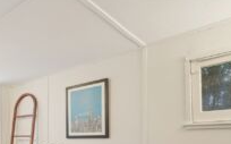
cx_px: 20
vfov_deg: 35.4
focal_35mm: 32
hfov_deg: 52.1
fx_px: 201
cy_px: 146
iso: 1600
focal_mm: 16
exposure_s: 1/40
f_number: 8
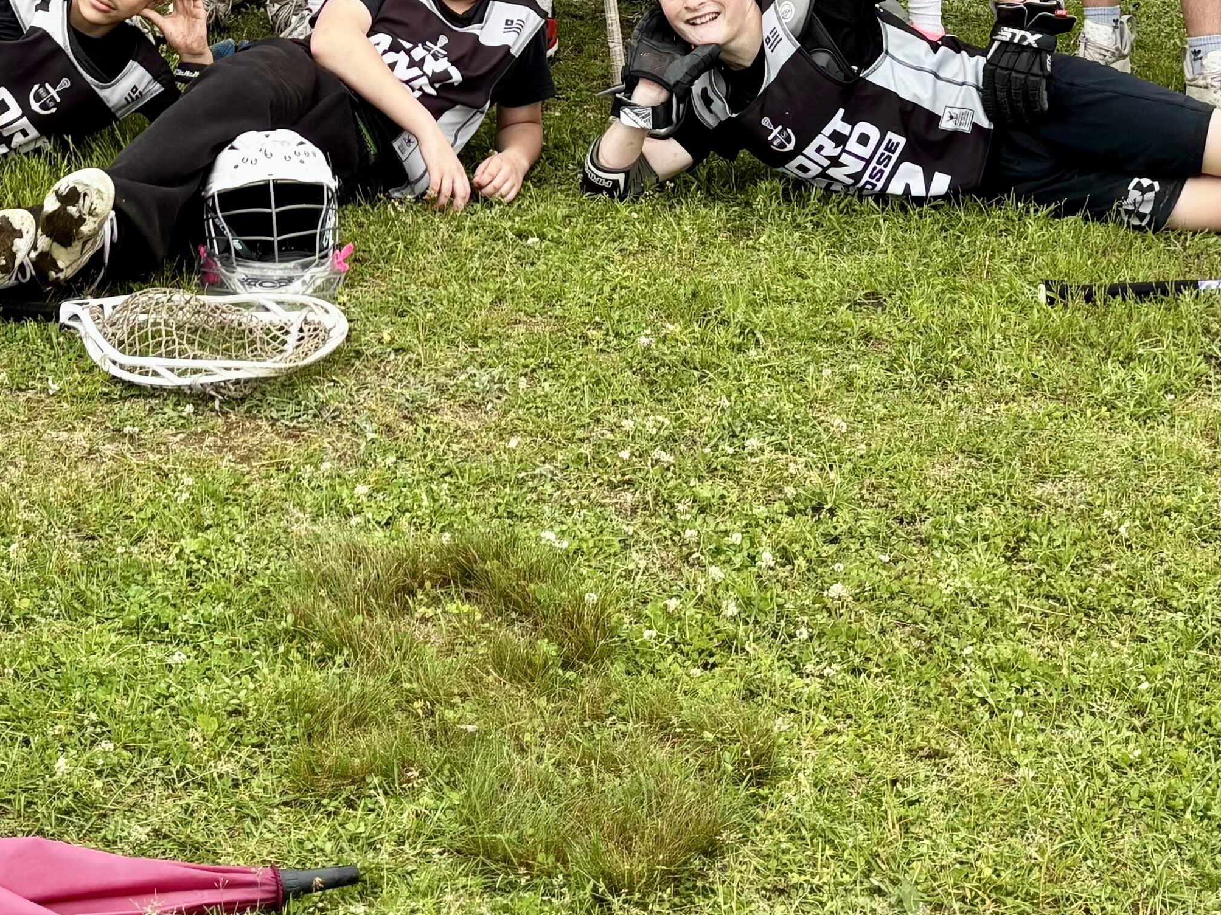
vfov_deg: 18.6
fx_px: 2610
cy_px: -237
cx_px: 374
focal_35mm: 74
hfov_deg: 26.1
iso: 40
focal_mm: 5.96
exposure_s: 1/242
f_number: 1.6
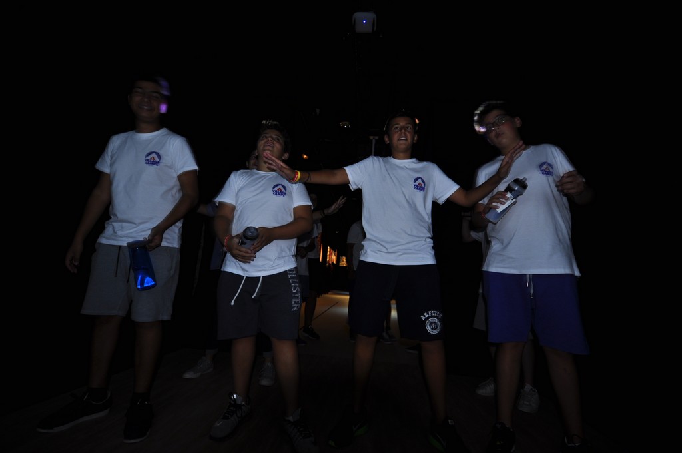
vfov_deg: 77.2
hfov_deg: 100.5
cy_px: 226
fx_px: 284
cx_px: 341
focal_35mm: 15
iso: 200
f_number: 4
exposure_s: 1/15
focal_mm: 10
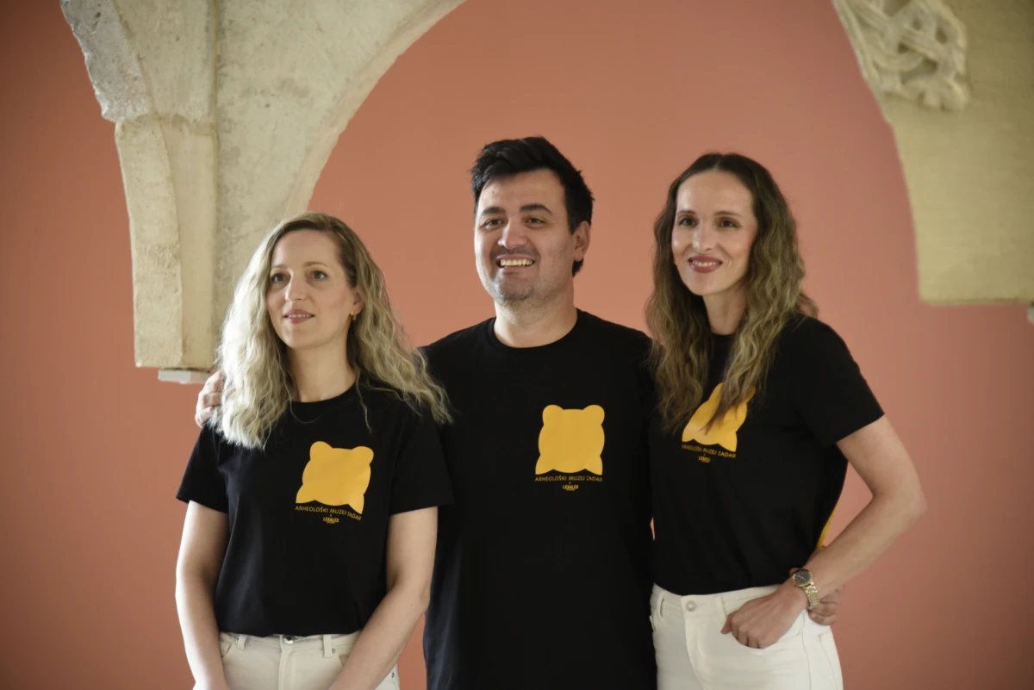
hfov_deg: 19.4
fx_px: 3017
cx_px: 517
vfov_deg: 13.1
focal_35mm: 105
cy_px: 345
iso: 1250
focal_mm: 105
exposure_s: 1/200
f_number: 4
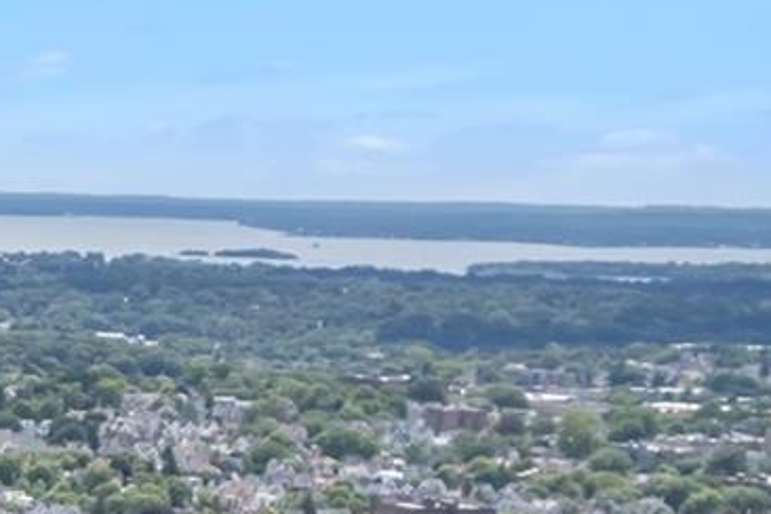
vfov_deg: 10.2
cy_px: 1059
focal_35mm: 123
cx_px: -1106
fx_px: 2634
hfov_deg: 12.7
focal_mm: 8.38
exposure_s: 1/1600
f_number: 2.8
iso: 100
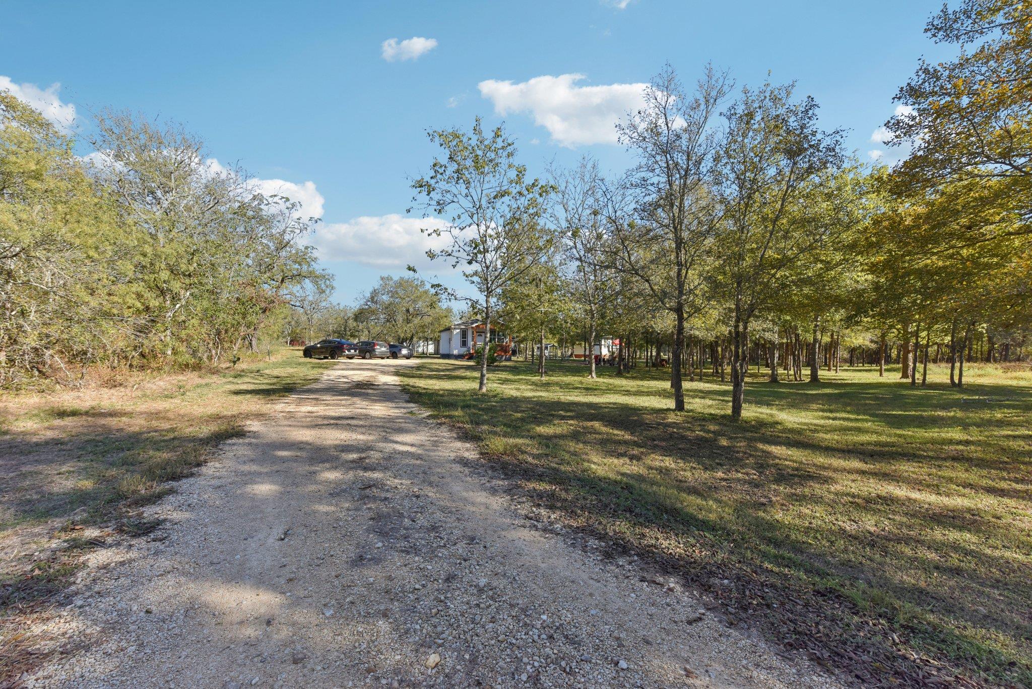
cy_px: 344
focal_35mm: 14
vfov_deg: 81.2
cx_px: 516
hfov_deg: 104.2
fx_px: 401
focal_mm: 14
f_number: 8
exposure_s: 1/640
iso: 400
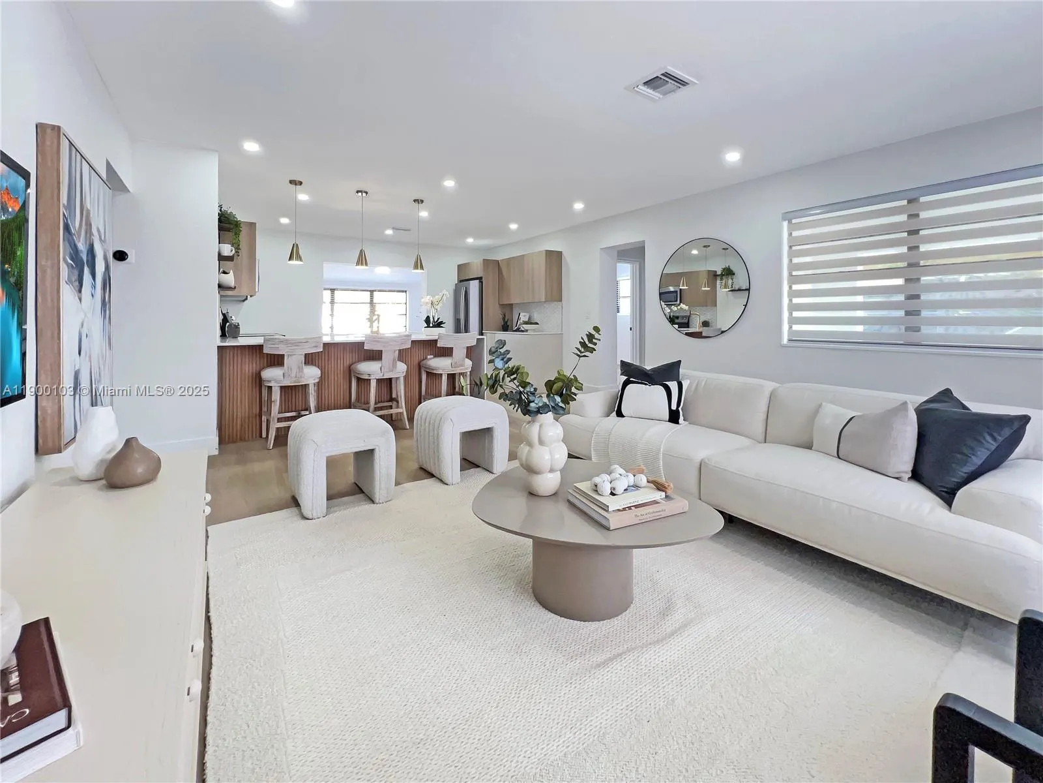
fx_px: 392
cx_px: 522
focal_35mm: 13
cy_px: 392
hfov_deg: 106.2
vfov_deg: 89.9
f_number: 1.8
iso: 125
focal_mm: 1.57
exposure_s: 1/60
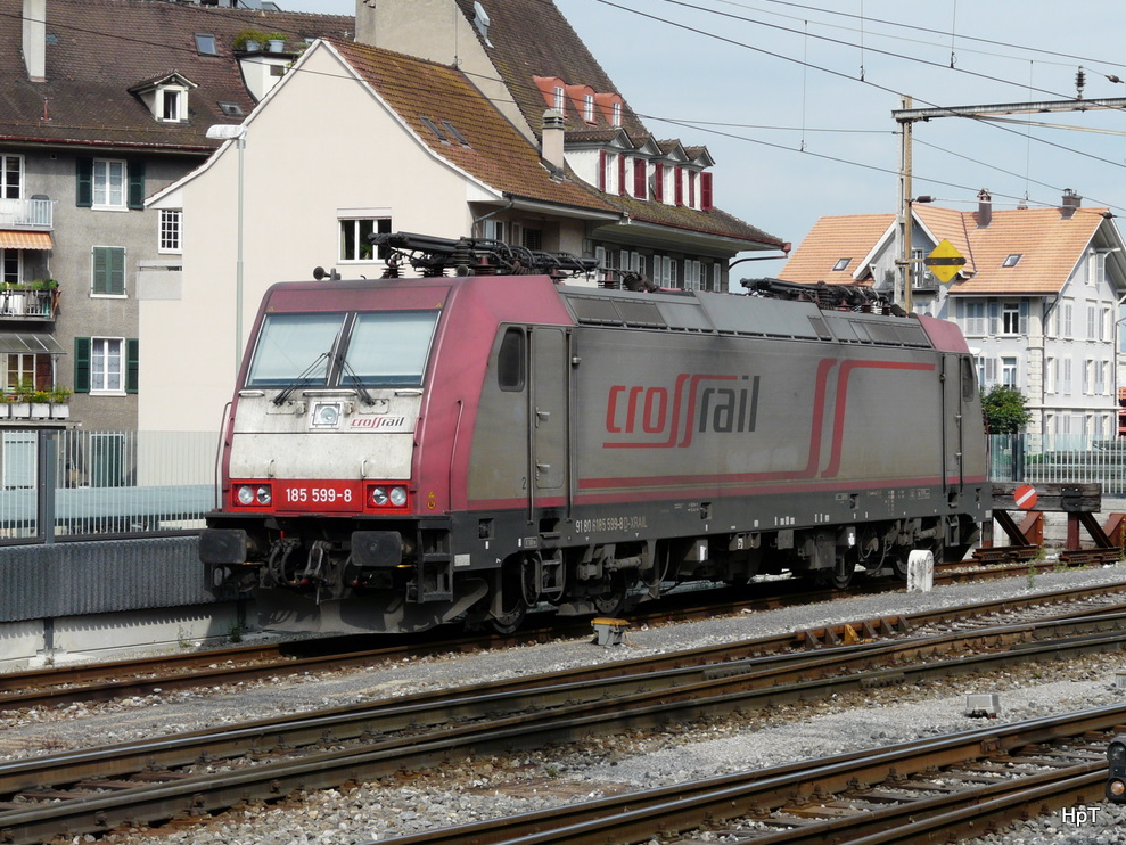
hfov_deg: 21.8
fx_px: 2928
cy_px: 422
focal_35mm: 90
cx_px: 558
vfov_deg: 16.4
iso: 100
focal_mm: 14.7
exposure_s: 1/320
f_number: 5.6
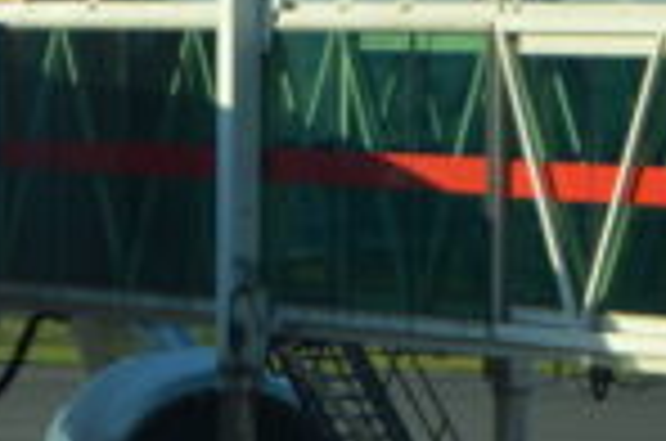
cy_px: 94
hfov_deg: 5.1
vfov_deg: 3.4
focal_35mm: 402
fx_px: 7429
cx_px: -288
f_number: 6.3
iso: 100
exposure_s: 1/160
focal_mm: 55
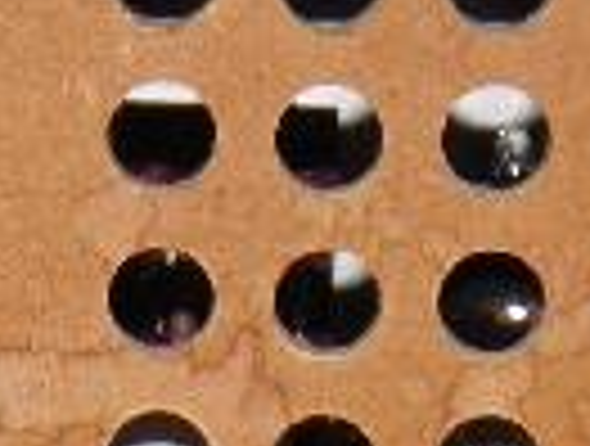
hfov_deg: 5.2
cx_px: 59
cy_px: 460
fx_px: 6529
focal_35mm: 382
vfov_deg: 3.9
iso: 100
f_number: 3.5
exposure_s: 1/80
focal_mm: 8.9
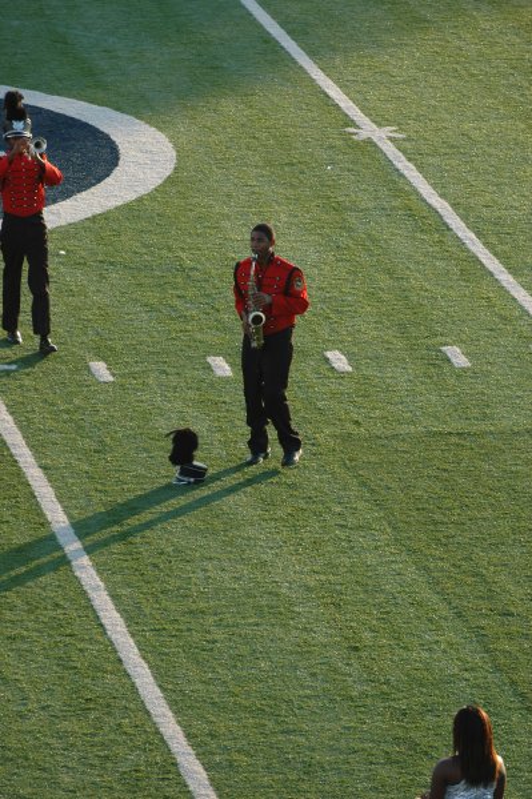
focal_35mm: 300
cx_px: 266
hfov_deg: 4.6
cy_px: 400
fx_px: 6661
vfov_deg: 6.9
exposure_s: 1/320
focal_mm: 200
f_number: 4.5
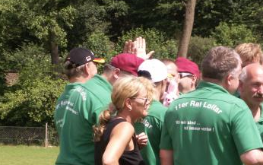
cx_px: 179
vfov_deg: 5.6
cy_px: 122
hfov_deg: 8.9
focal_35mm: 235
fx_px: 1686
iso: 50
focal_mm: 19.65
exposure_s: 1/125
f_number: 7.1
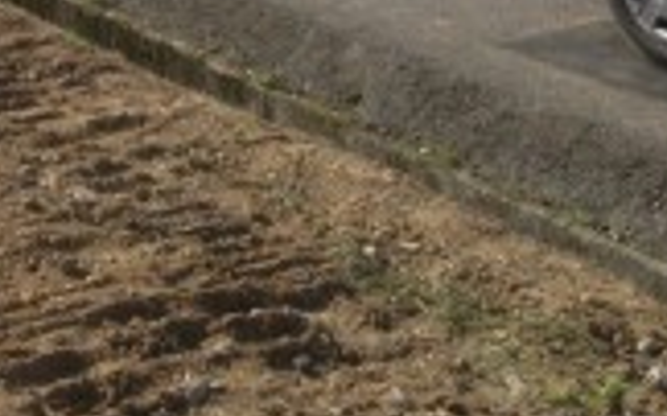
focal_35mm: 93
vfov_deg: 13.5
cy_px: -132
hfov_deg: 21.0
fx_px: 1689
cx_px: -107
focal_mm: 4.13
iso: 50
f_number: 2.4
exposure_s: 1/1427
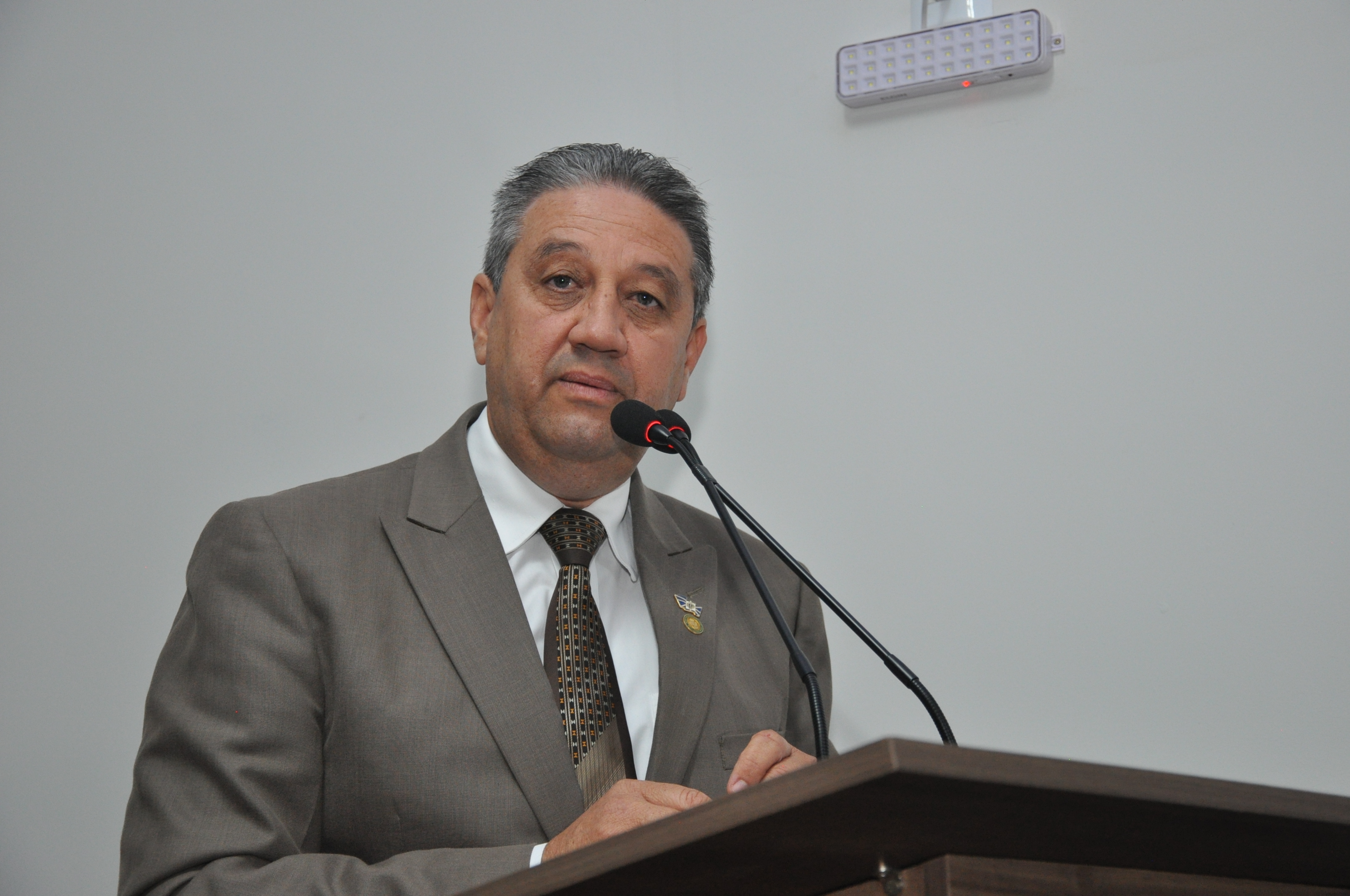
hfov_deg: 33.4
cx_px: 675
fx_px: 2247
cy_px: 448
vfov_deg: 22.6
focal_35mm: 60
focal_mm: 40
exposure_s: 1/60
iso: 800
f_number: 5.6
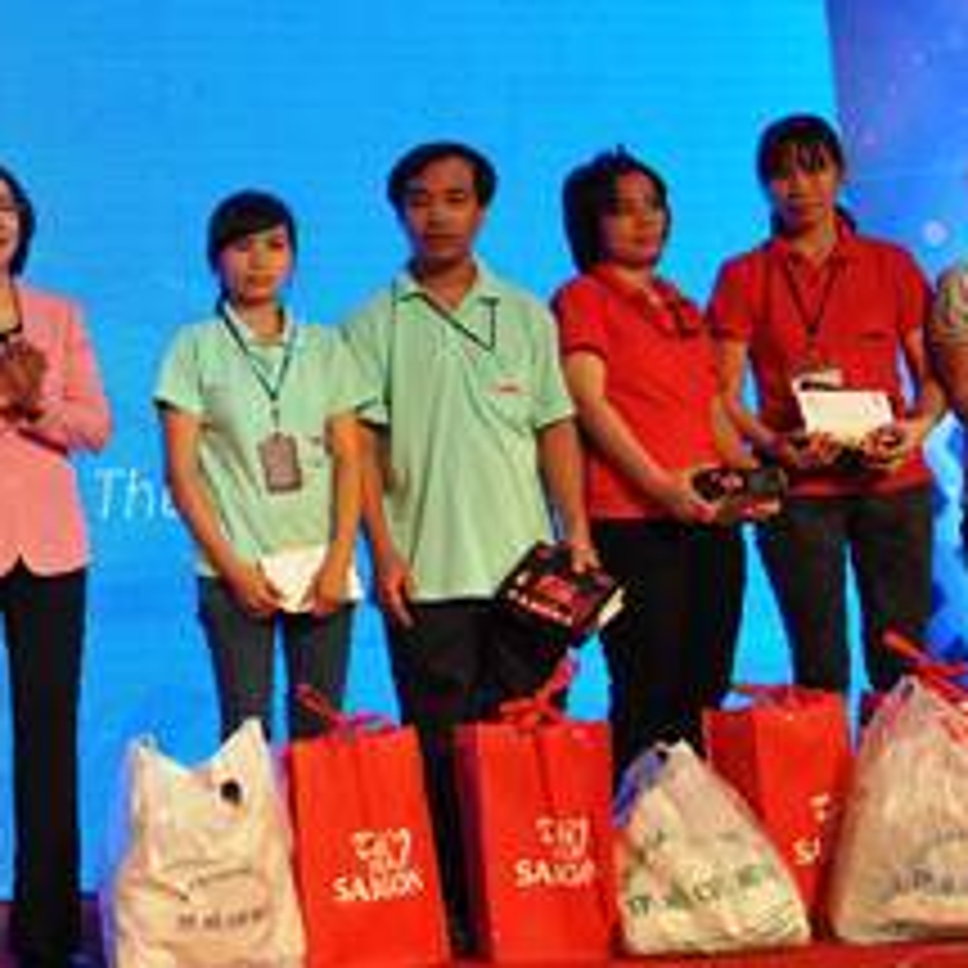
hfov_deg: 22.5
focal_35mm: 74
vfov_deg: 23.2
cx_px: 5
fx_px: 2341
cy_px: 279
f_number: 4.5
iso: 400
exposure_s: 1/80
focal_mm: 25
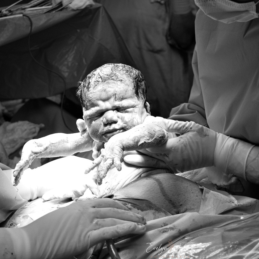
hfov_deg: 24.5
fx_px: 593
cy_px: 131
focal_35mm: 70
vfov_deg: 24.7
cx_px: 171
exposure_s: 1/200
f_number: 5
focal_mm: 36
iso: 400
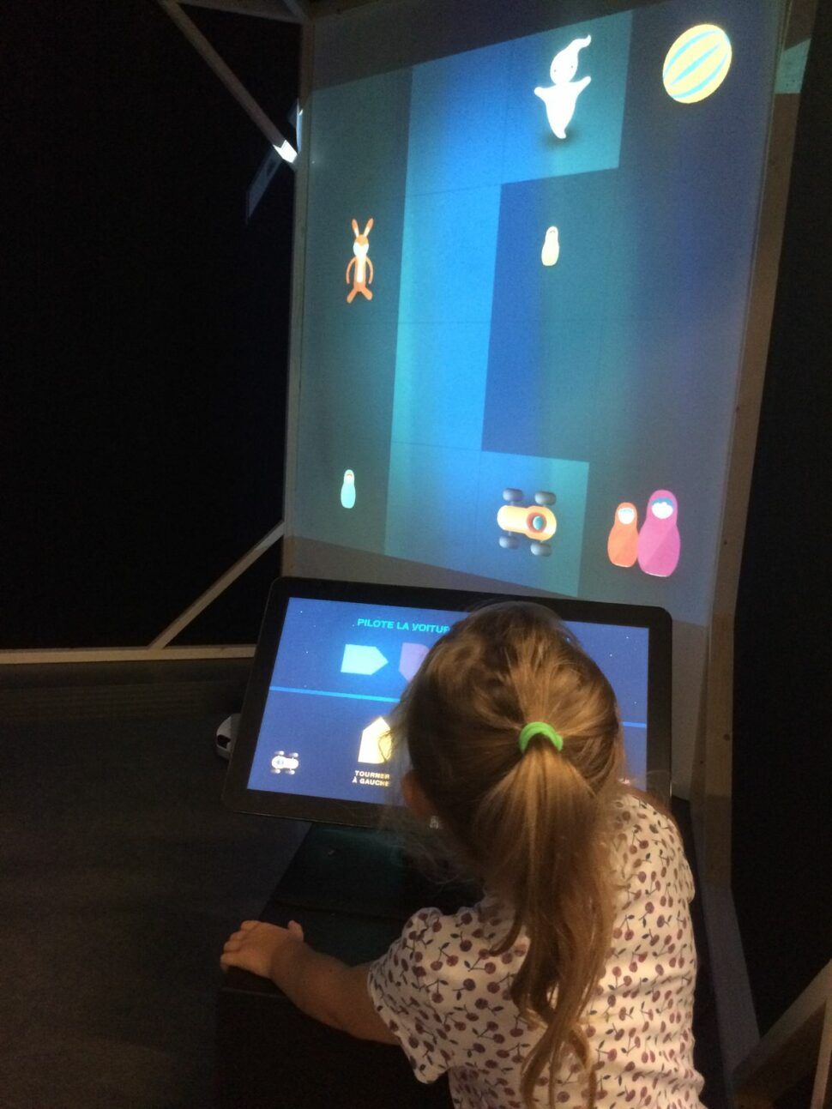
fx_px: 929
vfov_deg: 61.7
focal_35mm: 29
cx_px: 416
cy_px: 554
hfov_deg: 48.2
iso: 320
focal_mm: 4.15
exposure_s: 1/25
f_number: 2.2
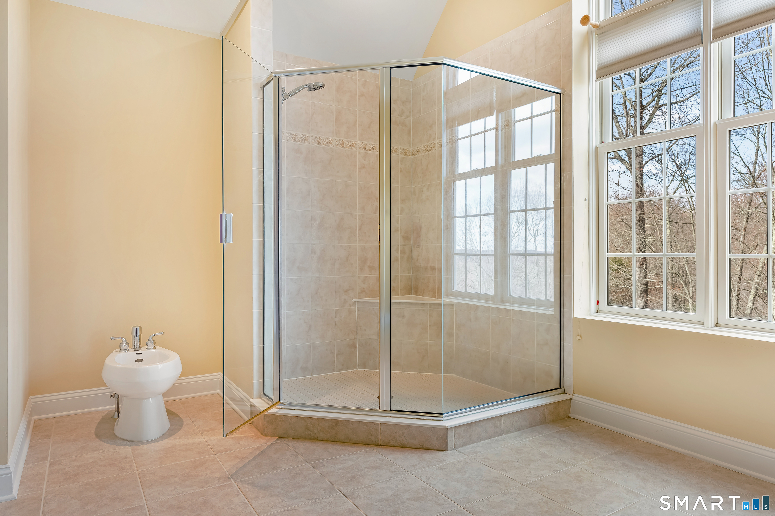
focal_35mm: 22
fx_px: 474
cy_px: 258
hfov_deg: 78.6
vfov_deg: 57.2
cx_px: 388
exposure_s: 1
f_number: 7.1
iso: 100
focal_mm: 22
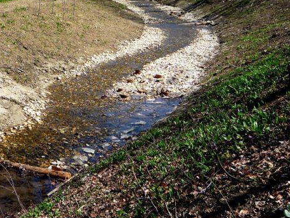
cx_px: 67
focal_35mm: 63
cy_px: 71
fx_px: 528
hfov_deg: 30.1
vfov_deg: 23.2
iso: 100
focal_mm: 5.2
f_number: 4
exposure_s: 1/400
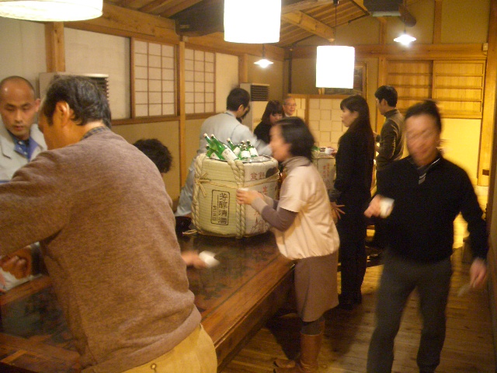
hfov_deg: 52.6
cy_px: 186
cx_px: 248
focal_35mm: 35
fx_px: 503
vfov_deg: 40.7
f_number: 2.6
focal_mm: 5.8
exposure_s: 1/8
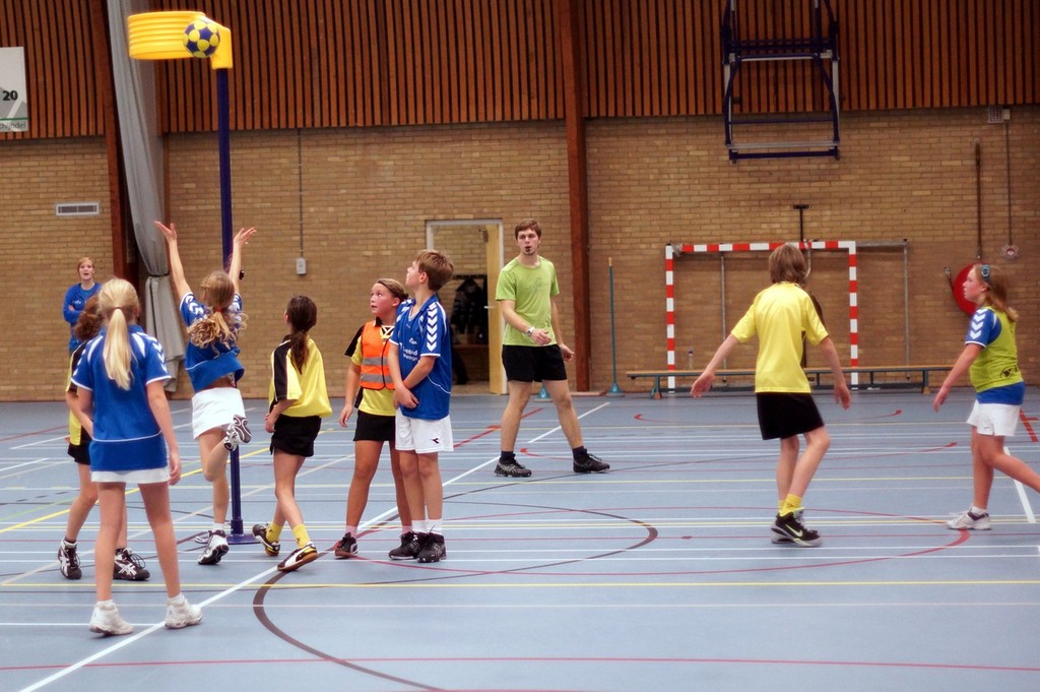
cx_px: 520
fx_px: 2165
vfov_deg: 18.2
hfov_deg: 27.0
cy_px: 346
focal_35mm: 75
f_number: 1.4
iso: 800
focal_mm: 50
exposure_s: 1/320
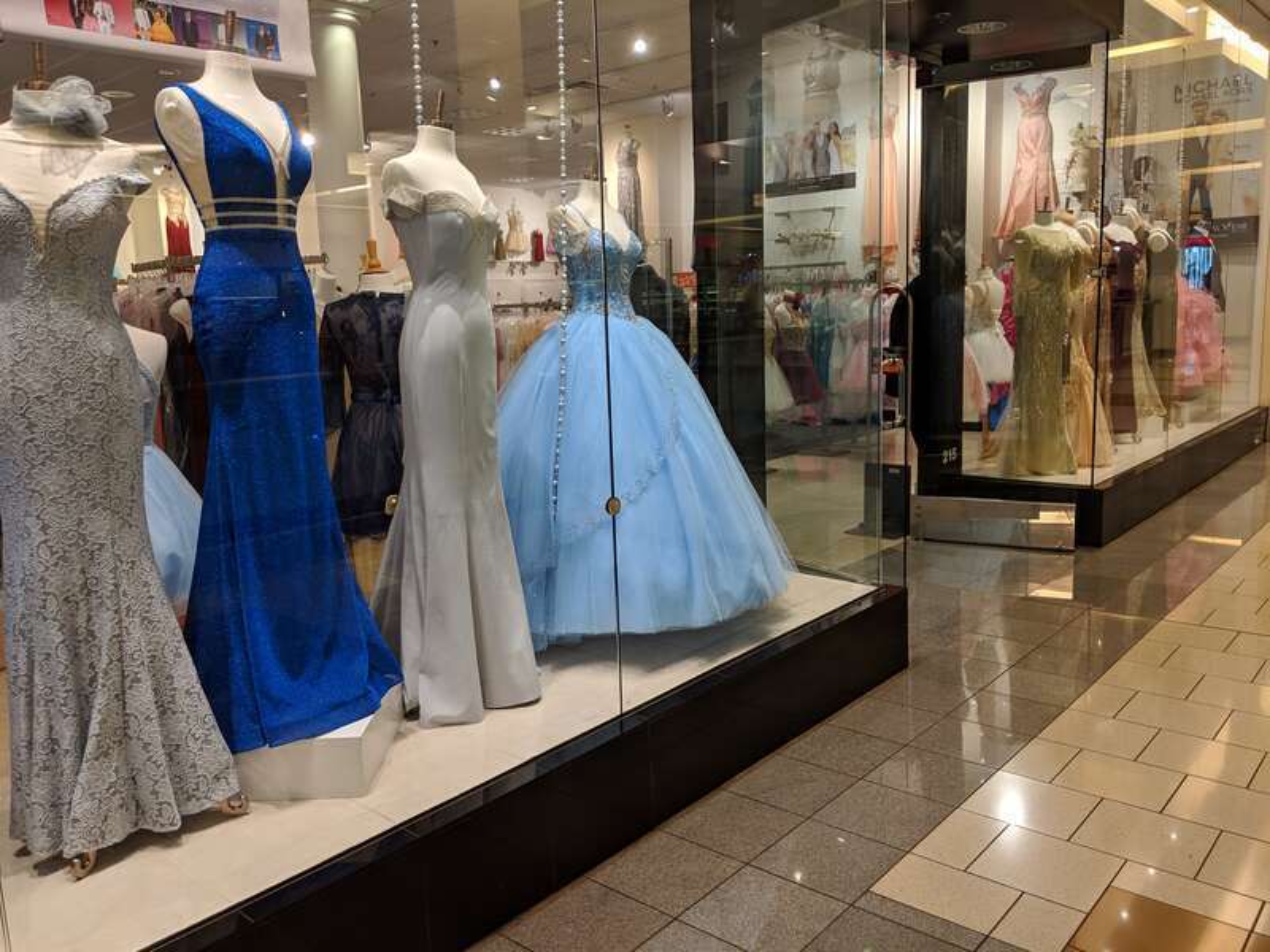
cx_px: 635
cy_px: 476
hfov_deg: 65.3
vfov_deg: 51.4
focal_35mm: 27
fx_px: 991
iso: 58
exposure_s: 1/40
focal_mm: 4.44
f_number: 1.8
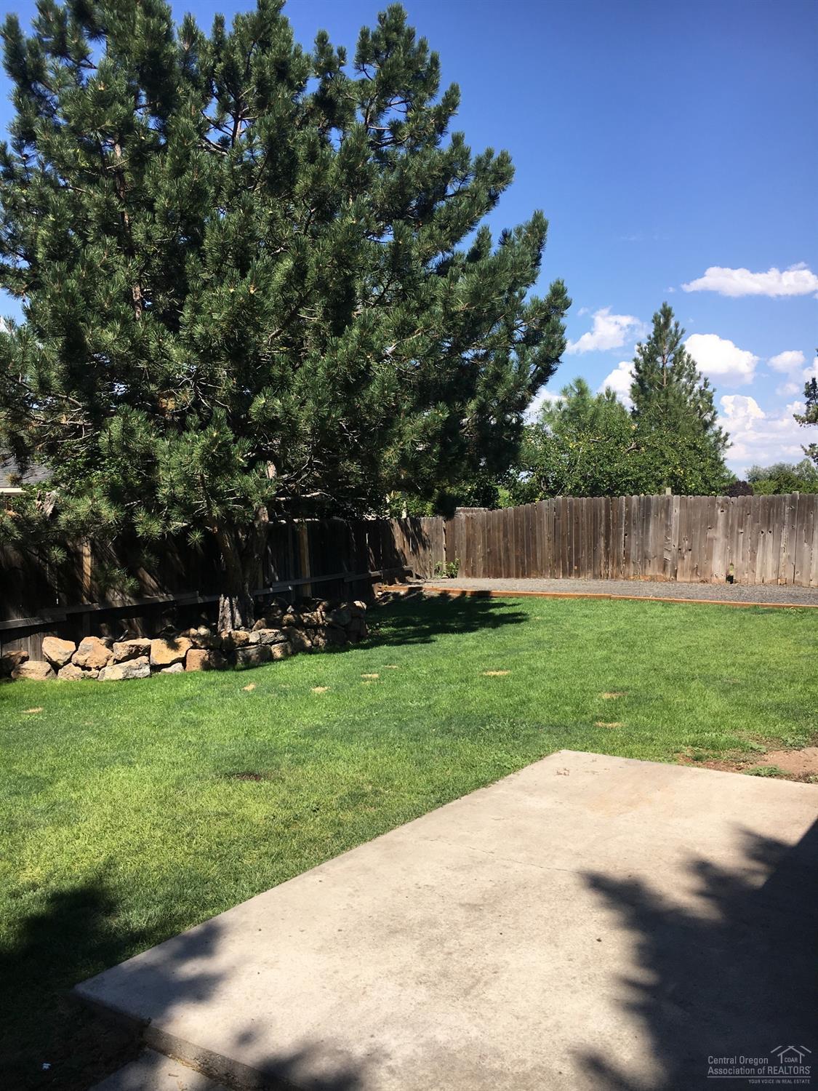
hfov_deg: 48.2
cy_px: 546
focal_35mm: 29
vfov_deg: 61.7
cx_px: 409
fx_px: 914
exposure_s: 1/1304
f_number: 2.2
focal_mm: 4.15
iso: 25
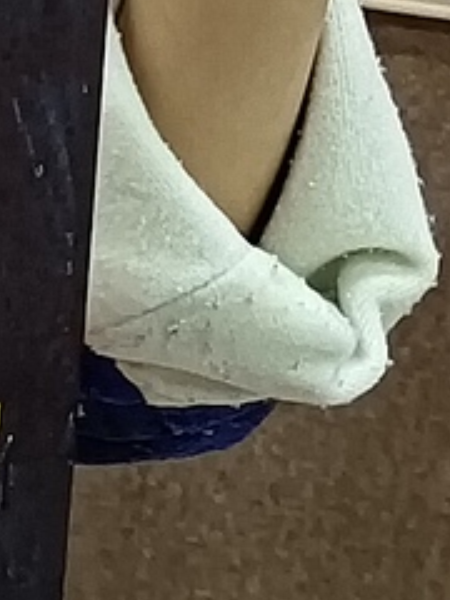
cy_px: 11
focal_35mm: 185
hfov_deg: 7.7
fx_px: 3207
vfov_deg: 10.6
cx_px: -395
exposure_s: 1/100
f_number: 1.8
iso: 1623
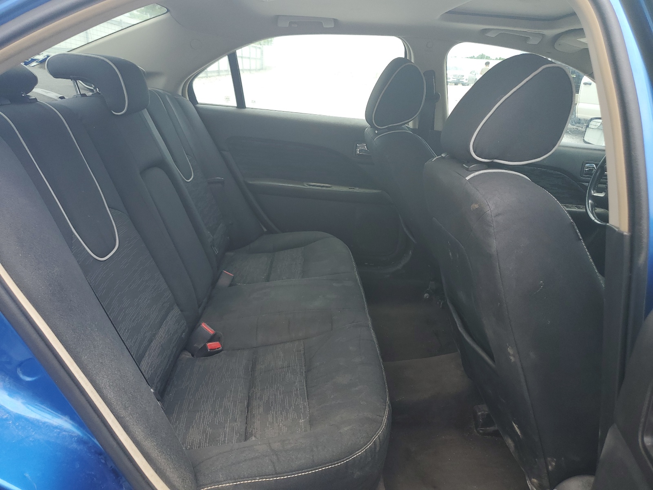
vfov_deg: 53.1
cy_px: 245
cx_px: 326
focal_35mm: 26
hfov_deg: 67.3
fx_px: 490
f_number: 1.5
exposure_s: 1/526
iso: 50
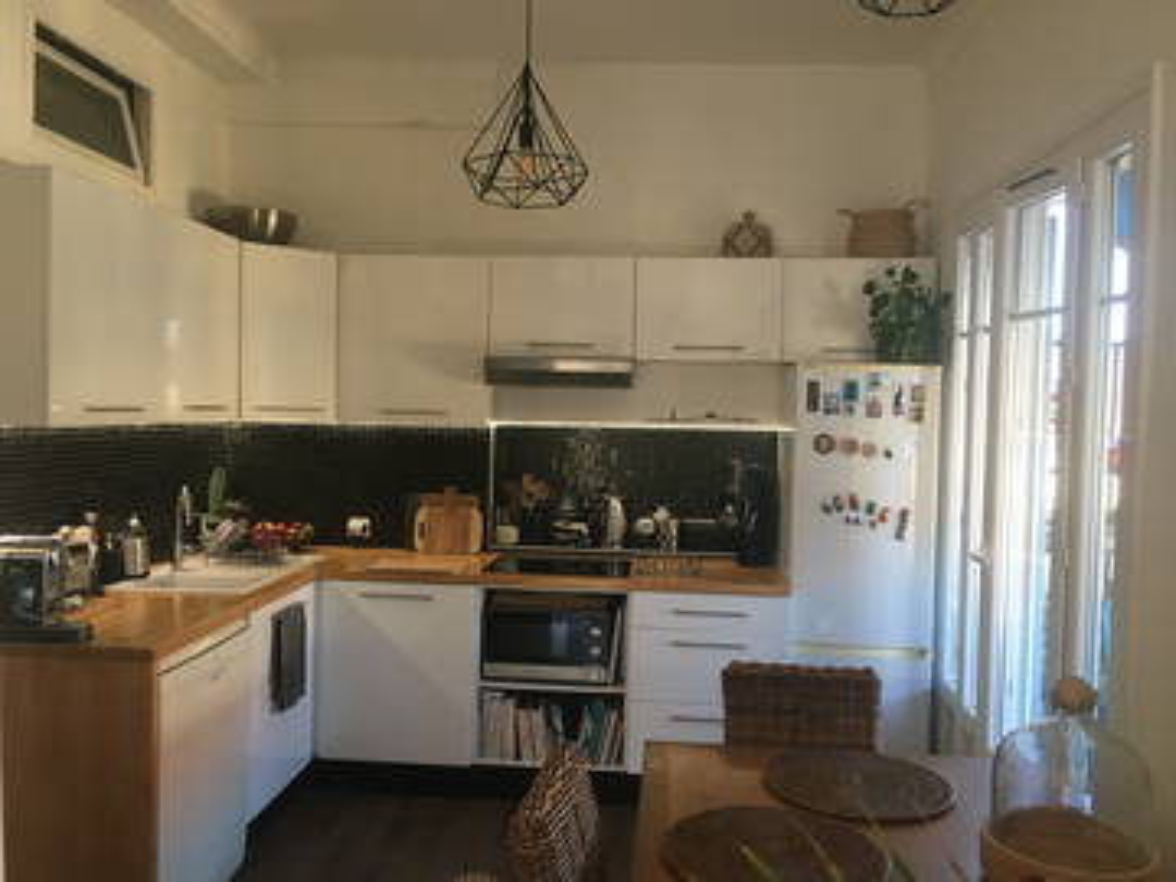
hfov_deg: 61.7
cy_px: 441
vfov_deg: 48.2
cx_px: 588
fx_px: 985
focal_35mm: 29
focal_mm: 4.15
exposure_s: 1/33
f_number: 2.2
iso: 50
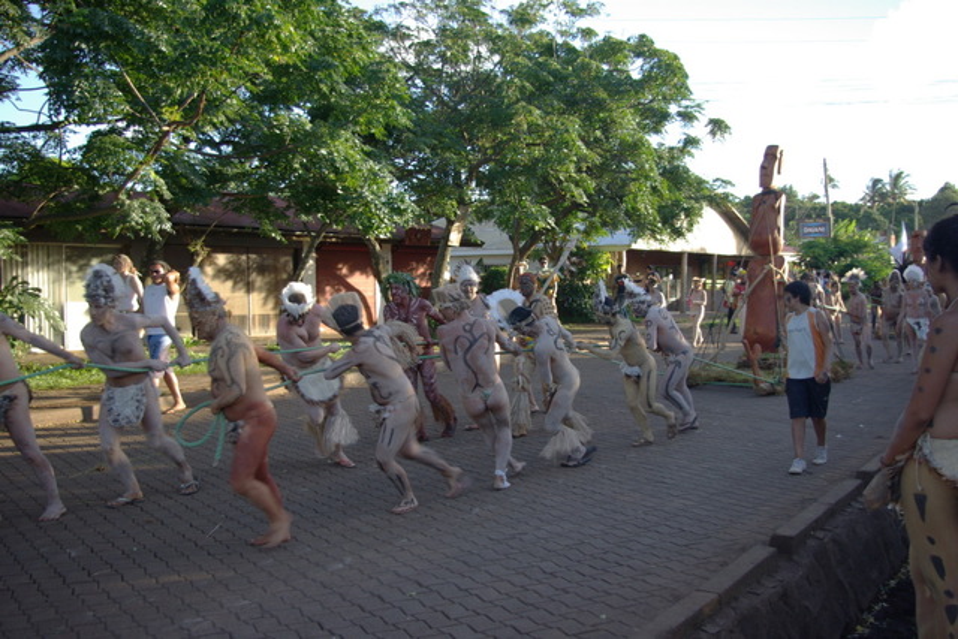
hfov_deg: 53.1
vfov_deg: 36.9
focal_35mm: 36
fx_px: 958
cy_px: 320
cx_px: 479
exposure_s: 1/30
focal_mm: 24
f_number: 4
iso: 100
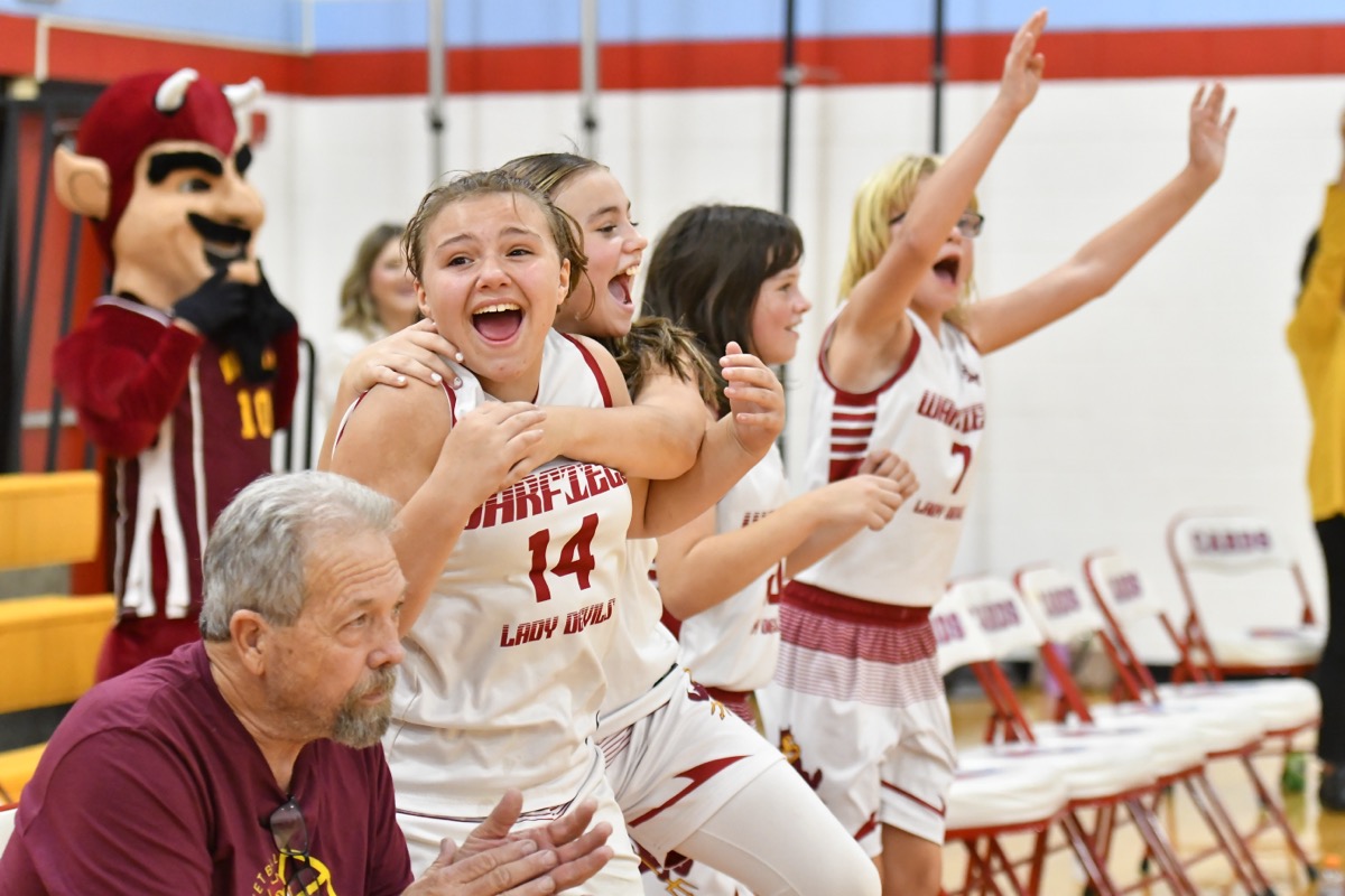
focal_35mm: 105
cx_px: 672
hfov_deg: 19.5
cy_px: 448
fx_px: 3923
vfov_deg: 13.0
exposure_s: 1/1000
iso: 4500
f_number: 2.8
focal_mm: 70
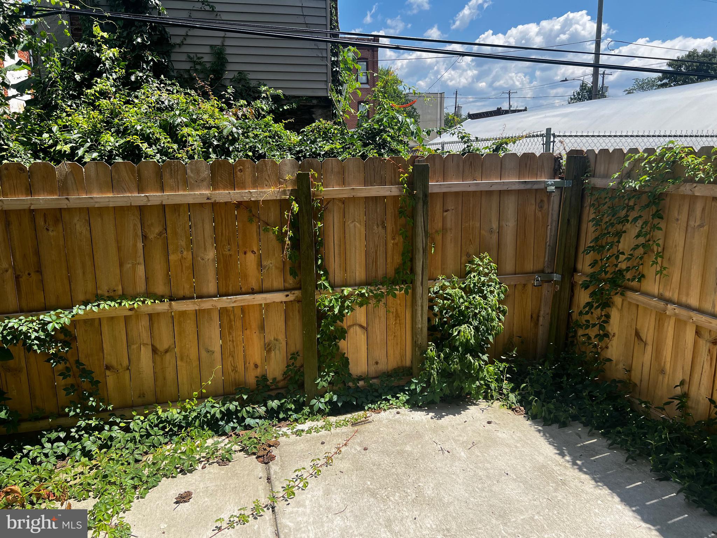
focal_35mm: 26
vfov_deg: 53.1
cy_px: 269
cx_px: 358
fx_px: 539
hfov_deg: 67.3
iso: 50
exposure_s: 1/2994
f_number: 1.5
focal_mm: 5.7
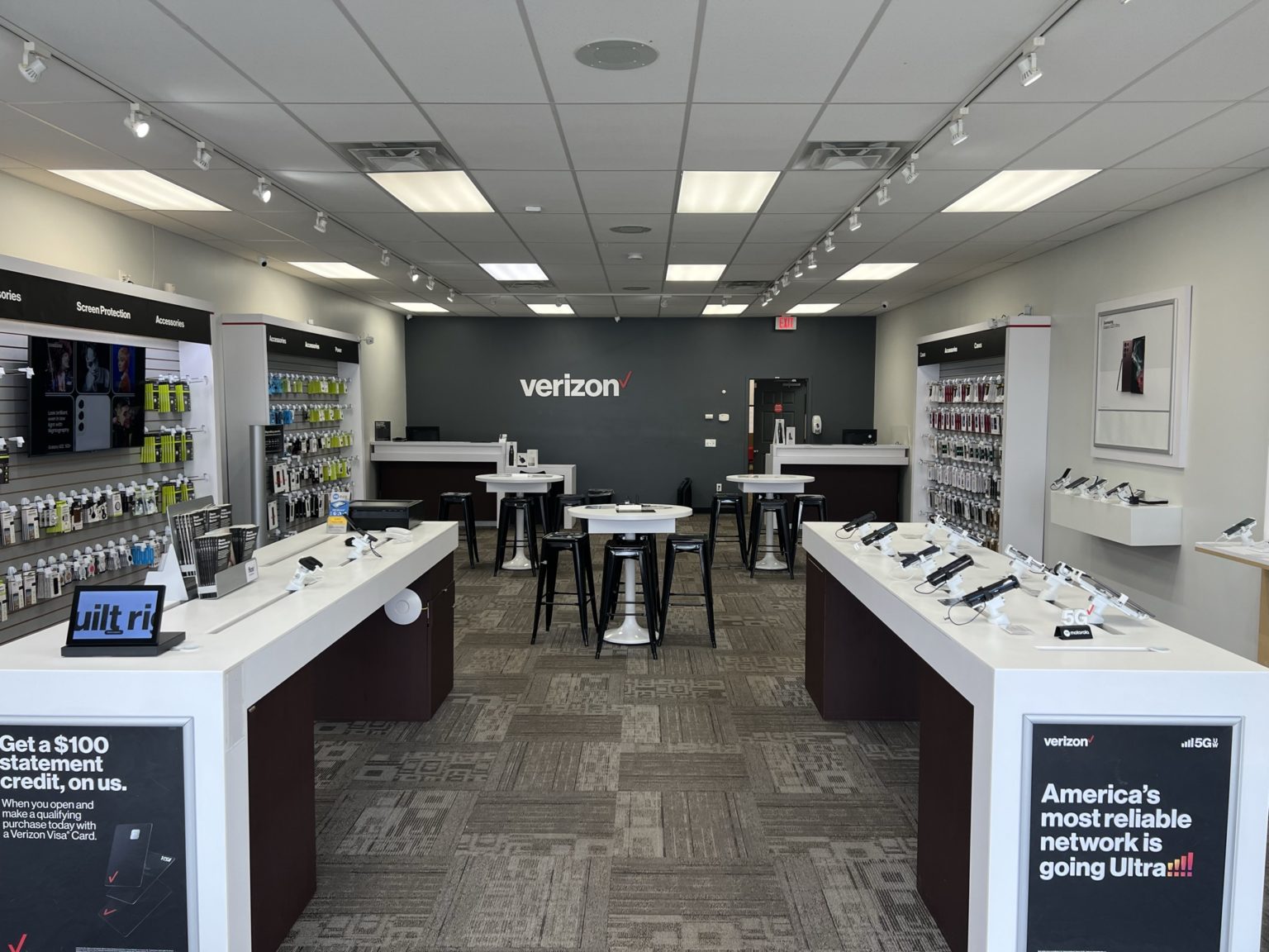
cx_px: 634
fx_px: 953
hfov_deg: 67.3
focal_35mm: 26
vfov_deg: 53.1
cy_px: 476
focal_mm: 5.7
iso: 64
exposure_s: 1/161
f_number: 1.5
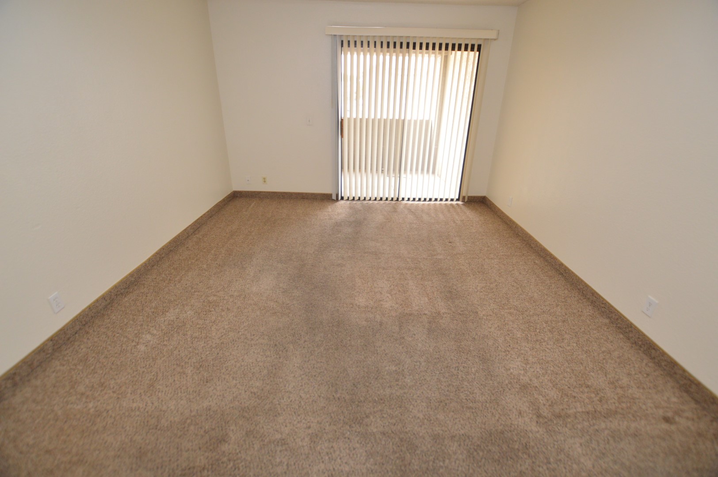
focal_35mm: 15
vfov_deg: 77.2
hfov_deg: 100.4
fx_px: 299
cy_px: 238
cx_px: 359
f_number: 3.5
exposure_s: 1/60
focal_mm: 10
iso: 640
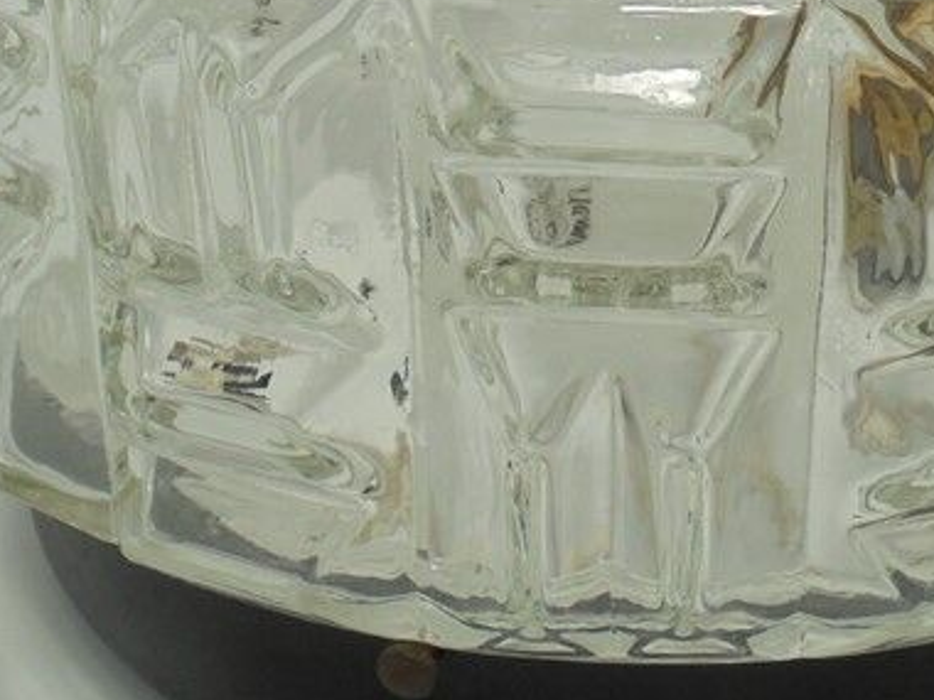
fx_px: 2428
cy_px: 161
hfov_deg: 21.7
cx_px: 575
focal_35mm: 90
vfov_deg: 16.3
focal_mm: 6.9
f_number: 4.2
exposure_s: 1/125
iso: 100
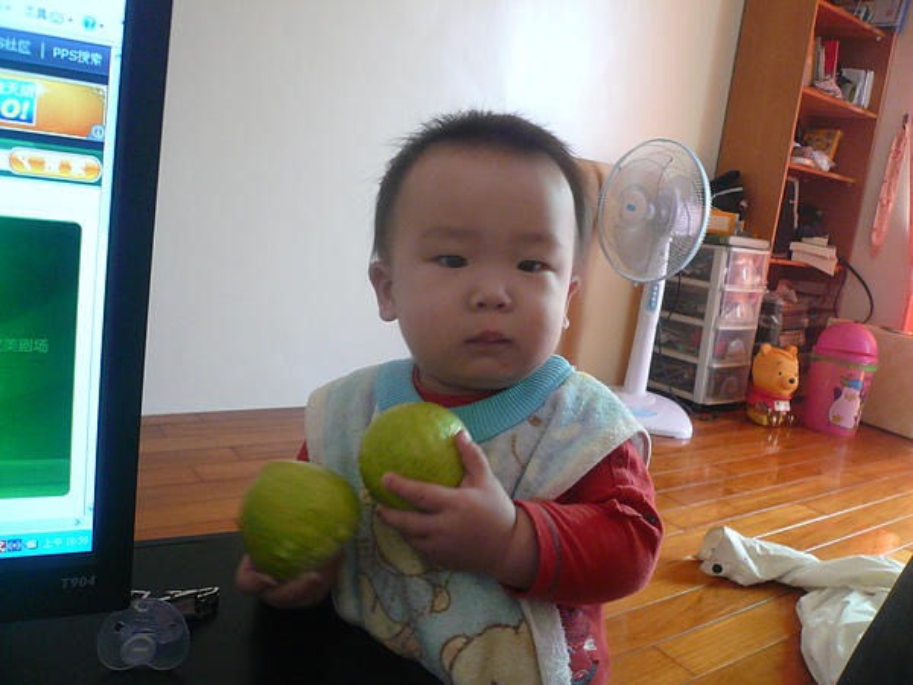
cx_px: 456
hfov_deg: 63.4
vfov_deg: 49.7
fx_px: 739
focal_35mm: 28
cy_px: 342
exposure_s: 1/10
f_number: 2.8
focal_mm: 4.6
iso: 200
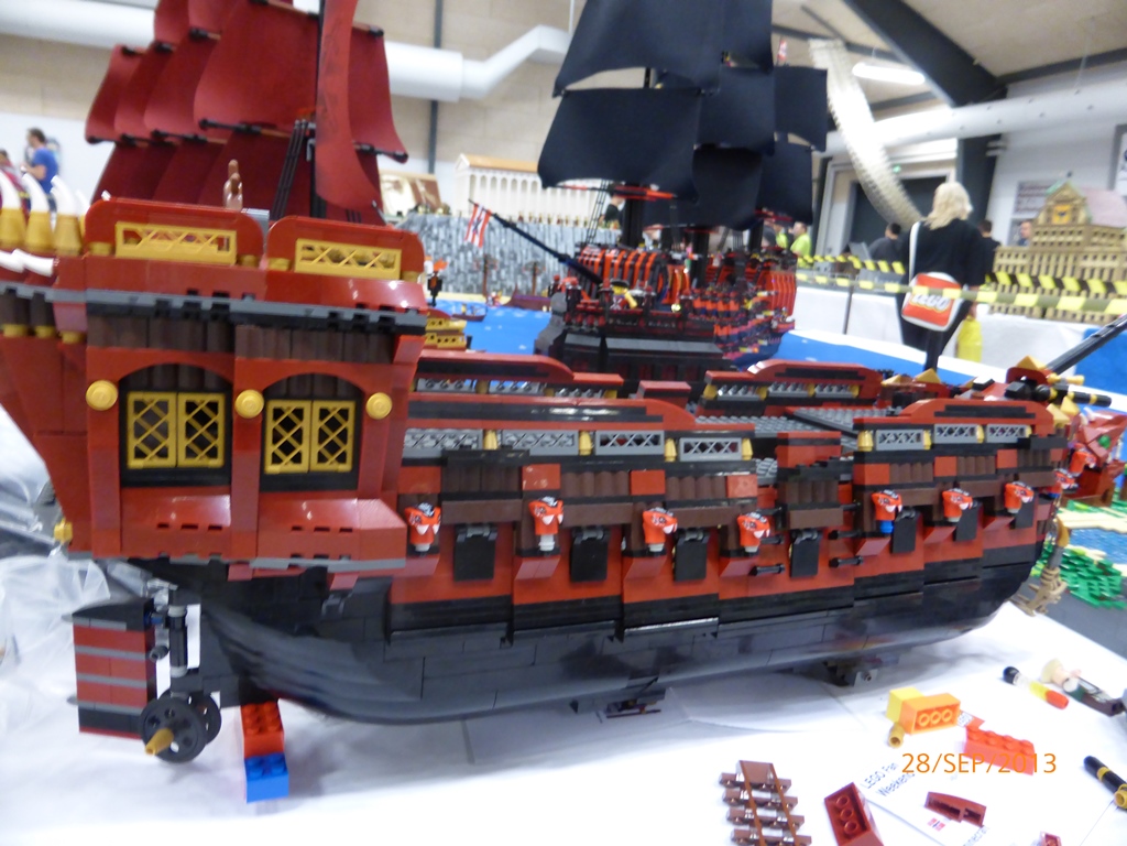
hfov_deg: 71.6
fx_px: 781
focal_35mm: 24
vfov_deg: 56.8
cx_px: 564
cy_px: 423
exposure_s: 1/10
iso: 400
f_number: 3.3
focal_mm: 4.3
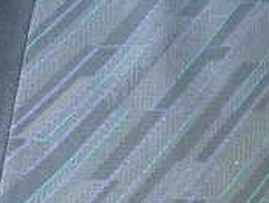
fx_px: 669
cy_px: 122
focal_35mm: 86
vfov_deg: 17.2
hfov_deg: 22.2
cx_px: 246
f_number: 2
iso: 1000
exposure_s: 1/80
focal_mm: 4.5
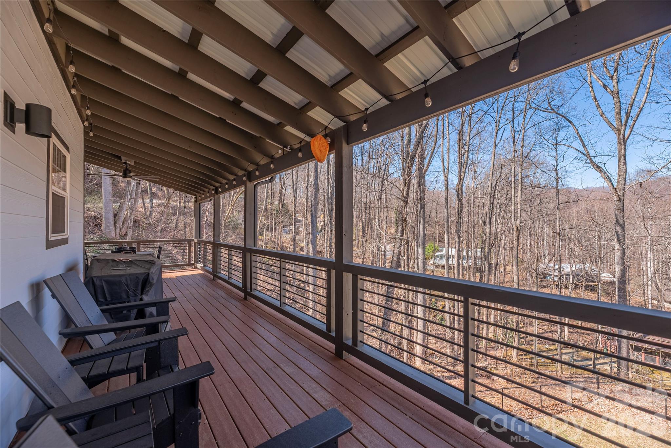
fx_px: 261
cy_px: 224
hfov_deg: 104.2
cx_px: 336
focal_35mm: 14
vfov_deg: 81.2
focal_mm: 14
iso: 320
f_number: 7.1
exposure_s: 1/3200
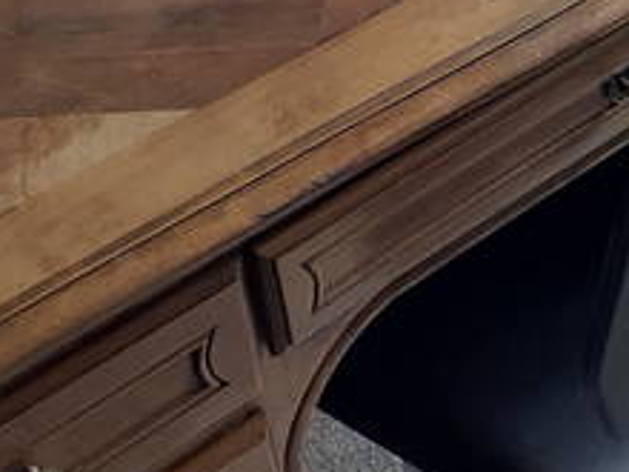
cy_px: 146
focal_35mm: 97
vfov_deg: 15.2
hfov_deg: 19.7
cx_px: 618
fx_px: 1763
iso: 50
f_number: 1.9
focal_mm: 3.6
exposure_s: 1/100
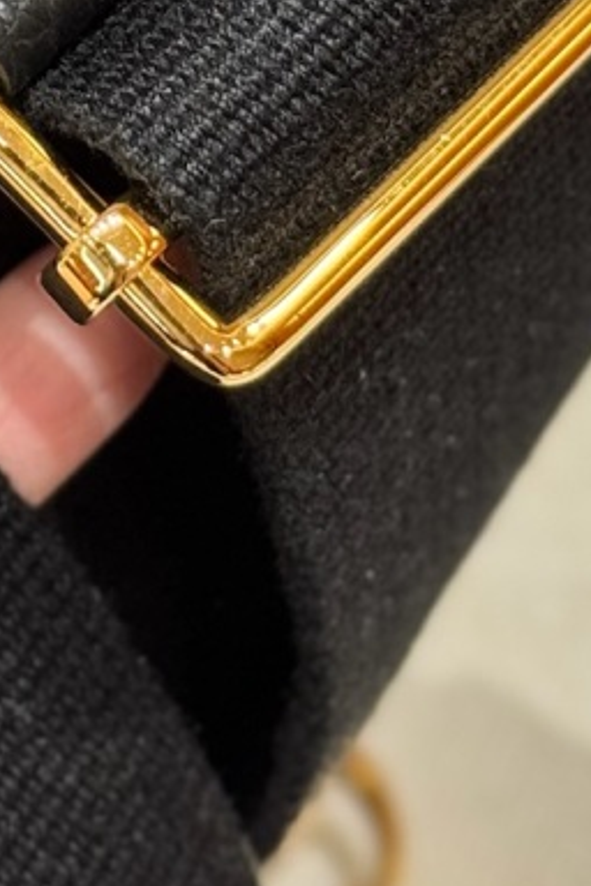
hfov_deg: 7.3
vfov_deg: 10.9
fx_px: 4605
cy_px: -60
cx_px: -173
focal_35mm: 187
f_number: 1.78
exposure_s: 1/50
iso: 80
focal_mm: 6.76
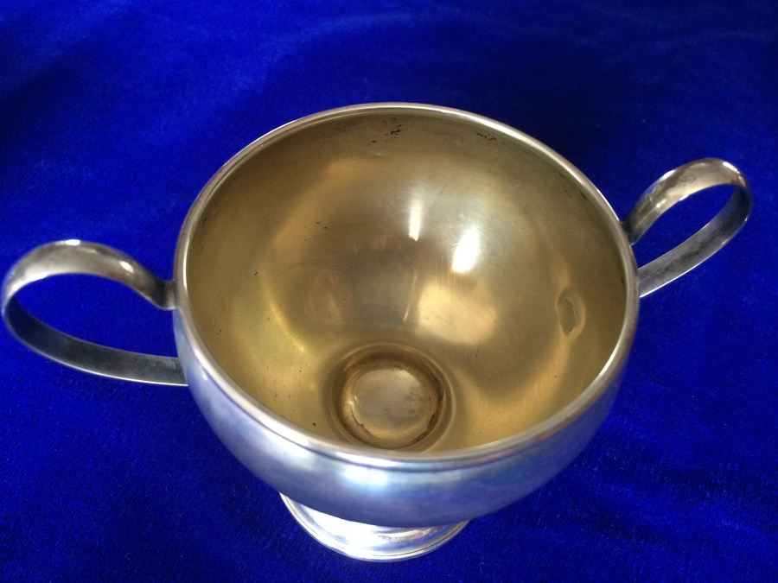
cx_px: 389
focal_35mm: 30
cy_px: 292
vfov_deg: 46.8
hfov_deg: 60.0
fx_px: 674
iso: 200
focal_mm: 4.12
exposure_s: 1/30
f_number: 2.2
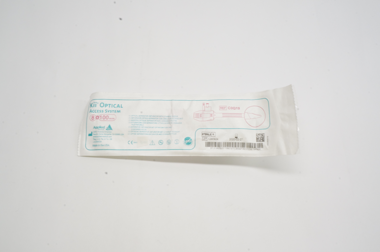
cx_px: 190
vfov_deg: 35.4
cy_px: 126
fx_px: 395
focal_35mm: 38
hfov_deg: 51.3
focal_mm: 25
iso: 800
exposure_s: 1/10
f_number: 25
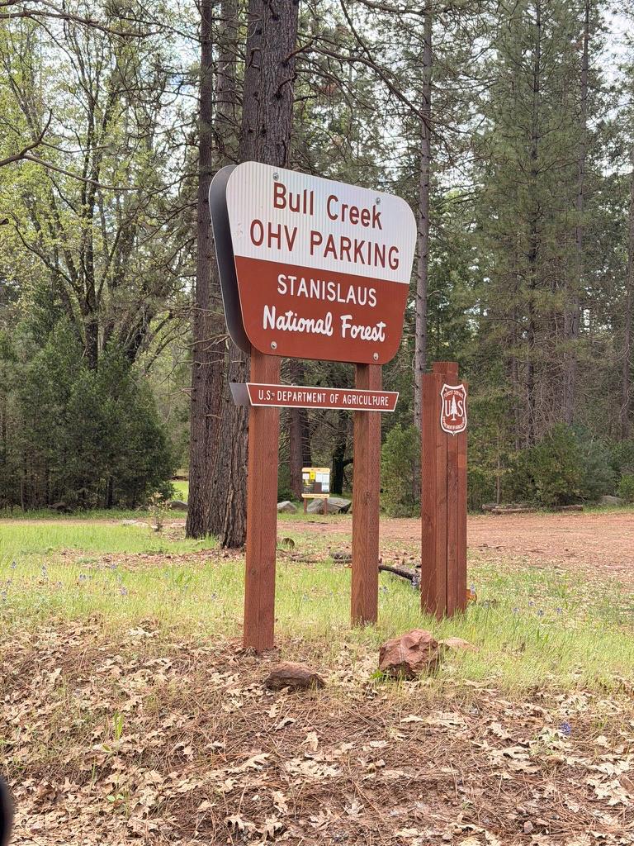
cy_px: 423
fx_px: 1172
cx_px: 317
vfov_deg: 39.7
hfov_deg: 30.3
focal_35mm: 48
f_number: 1.78
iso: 100
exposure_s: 1/646
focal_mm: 6.76
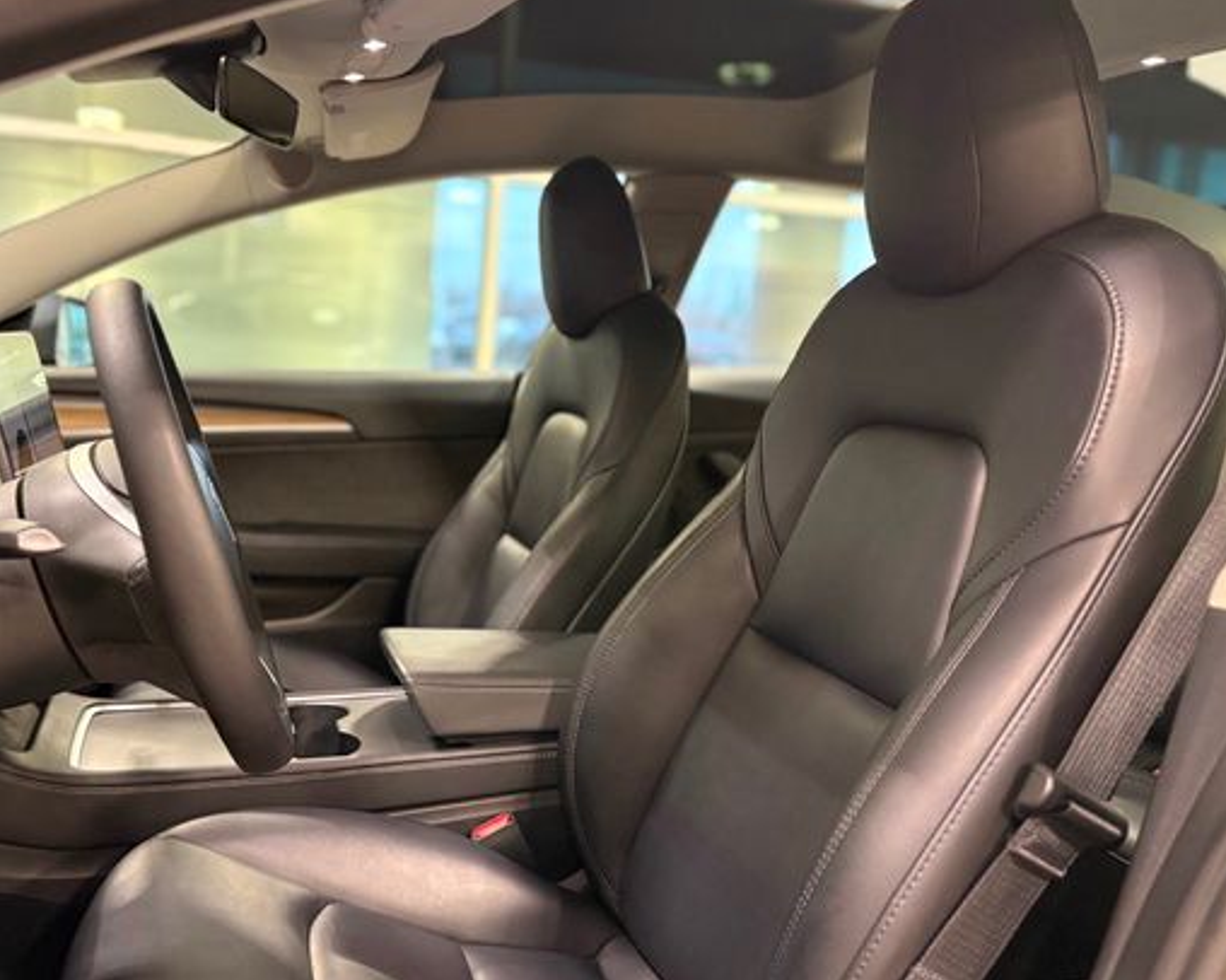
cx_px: 461
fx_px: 1161
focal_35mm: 32
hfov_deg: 55.1
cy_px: 521
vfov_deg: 45.7
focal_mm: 5.96
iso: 500
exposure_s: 1/60
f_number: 1.6
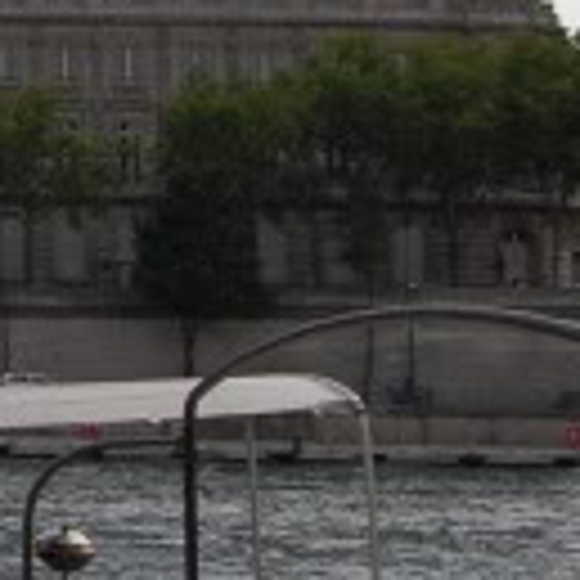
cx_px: -910
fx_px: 2836
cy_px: -119
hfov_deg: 9.9
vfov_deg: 11.4
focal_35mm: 150
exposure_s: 1/500
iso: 200
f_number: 9
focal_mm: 19
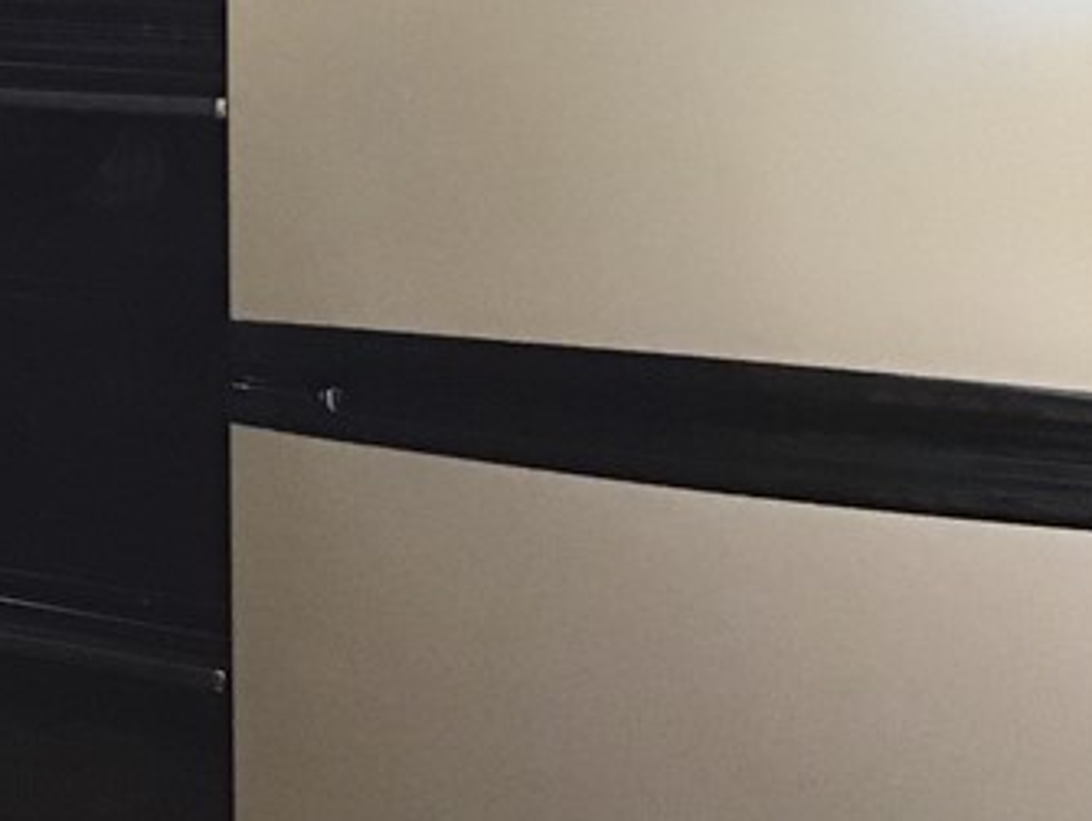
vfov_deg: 15.5
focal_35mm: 95
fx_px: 2999
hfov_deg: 19.9
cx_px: -65
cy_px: 170
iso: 200
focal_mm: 3.3
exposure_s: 1/30
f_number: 2.4
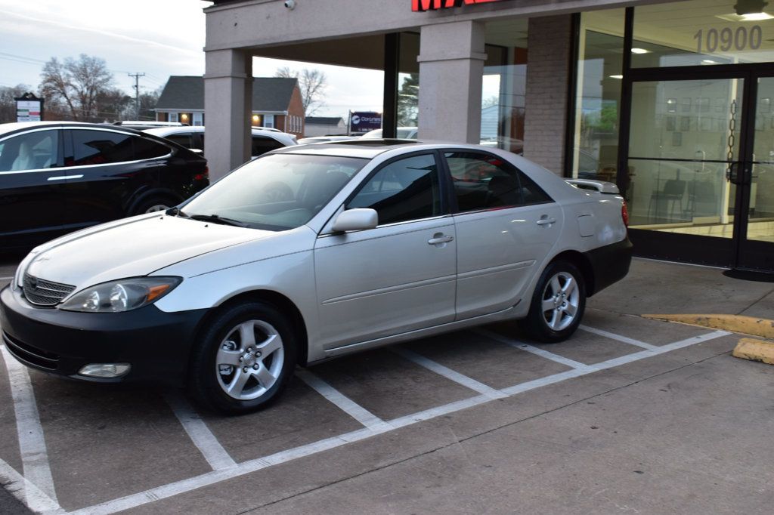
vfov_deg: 33.0
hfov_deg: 47.9
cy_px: 258
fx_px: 870
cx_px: 387
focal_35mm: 40
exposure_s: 1/40
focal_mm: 27
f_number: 7.1
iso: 400
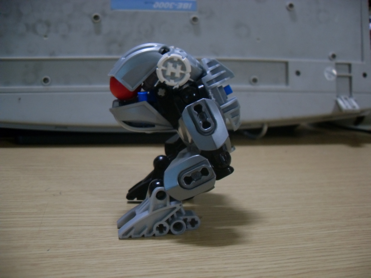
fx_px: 364
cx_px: 186
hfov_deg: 54.0
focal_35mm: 34
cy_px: 139
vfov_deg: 41.8
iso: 200
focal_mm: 6.3
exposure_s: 1/15
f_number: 2.8
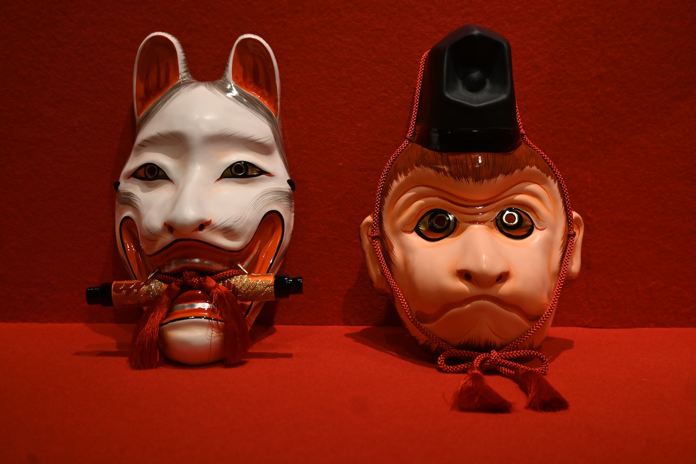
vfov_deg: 36.2
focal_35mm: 37
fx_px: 710
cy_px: 232
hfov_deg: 52.2
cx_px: 348
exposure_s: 1/125
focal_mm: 24.5
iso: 640
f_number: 4.2
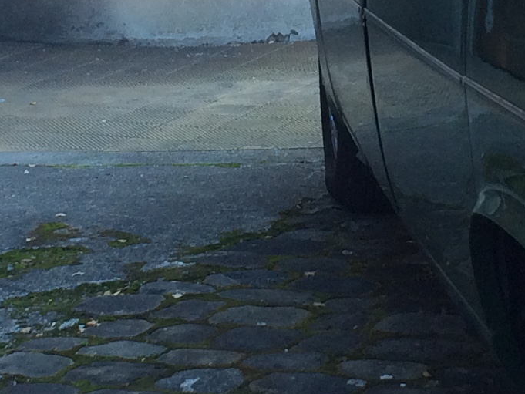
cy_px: -22
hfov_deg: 14.1
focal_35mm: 139
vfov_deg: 10.6
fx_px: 2109
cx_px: 406
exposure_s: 1/50
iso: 40
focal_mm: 4.15
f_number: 2.2
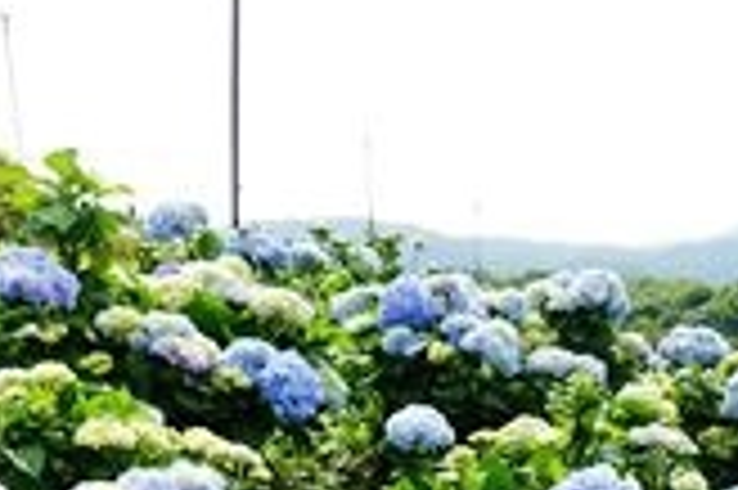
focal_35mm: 95
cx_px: 770
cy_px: 906
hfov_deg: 20.7
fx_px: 1946
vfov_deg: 12.9
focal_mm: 9
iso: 125
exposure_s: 1/400
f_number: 4
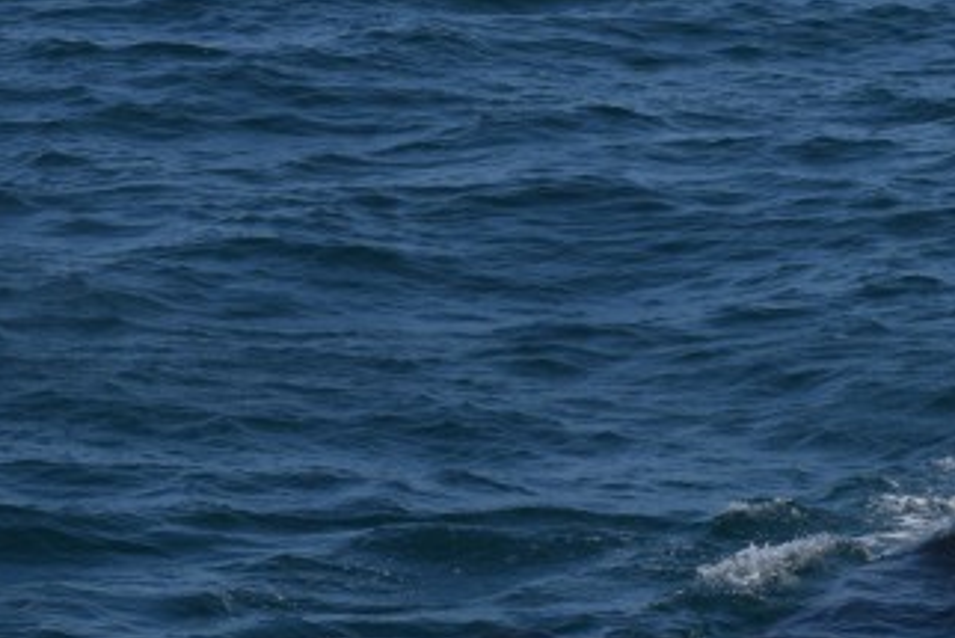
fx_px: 7343
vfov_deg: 5.0
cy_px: 484
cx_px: 1192
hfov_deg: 7.4
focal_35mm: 277
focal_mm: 55
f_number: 5.6
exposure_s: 1/1600
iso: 200
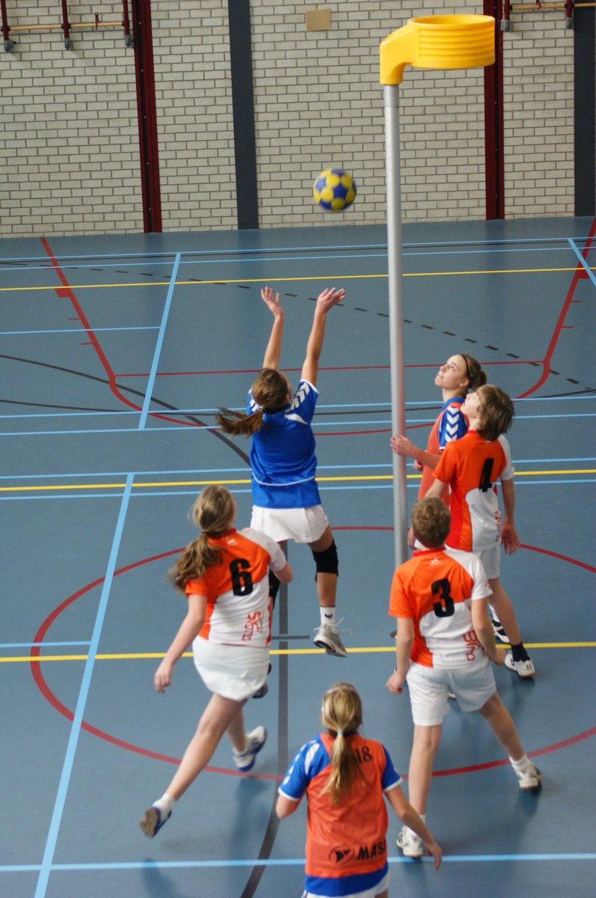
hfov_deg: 22.6
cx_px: 298
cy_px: 449
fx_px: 1494
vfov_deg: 33.4
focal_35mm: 60
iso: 400
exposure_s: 1/160
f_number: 3.5
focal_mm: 40
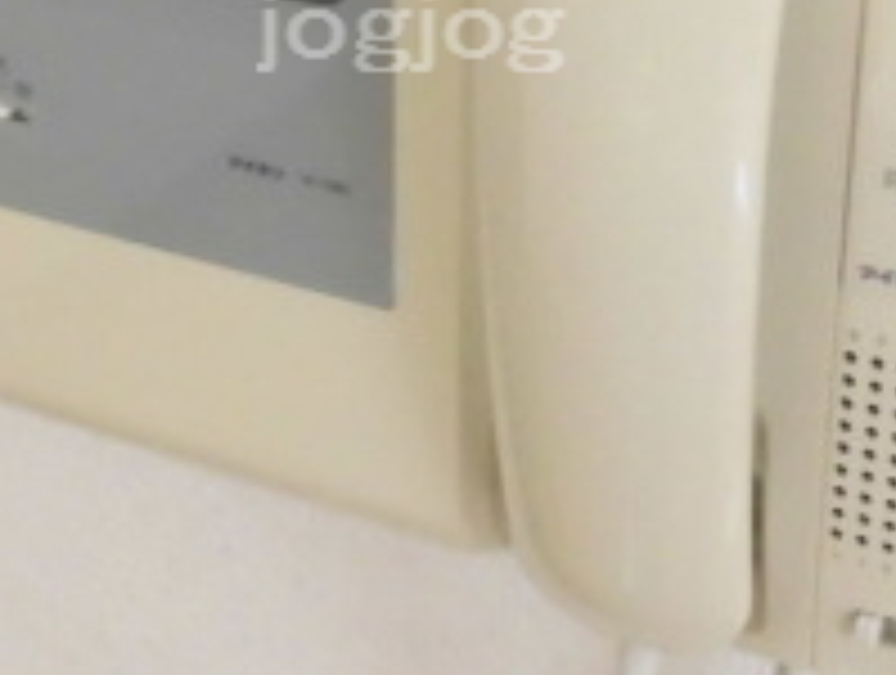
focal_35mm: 77
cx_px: 423
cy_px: 18
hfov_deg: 25.3
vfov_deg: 18.7
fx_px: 1997
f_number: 3.1
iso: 500
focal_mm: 4.3
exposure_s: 1/25
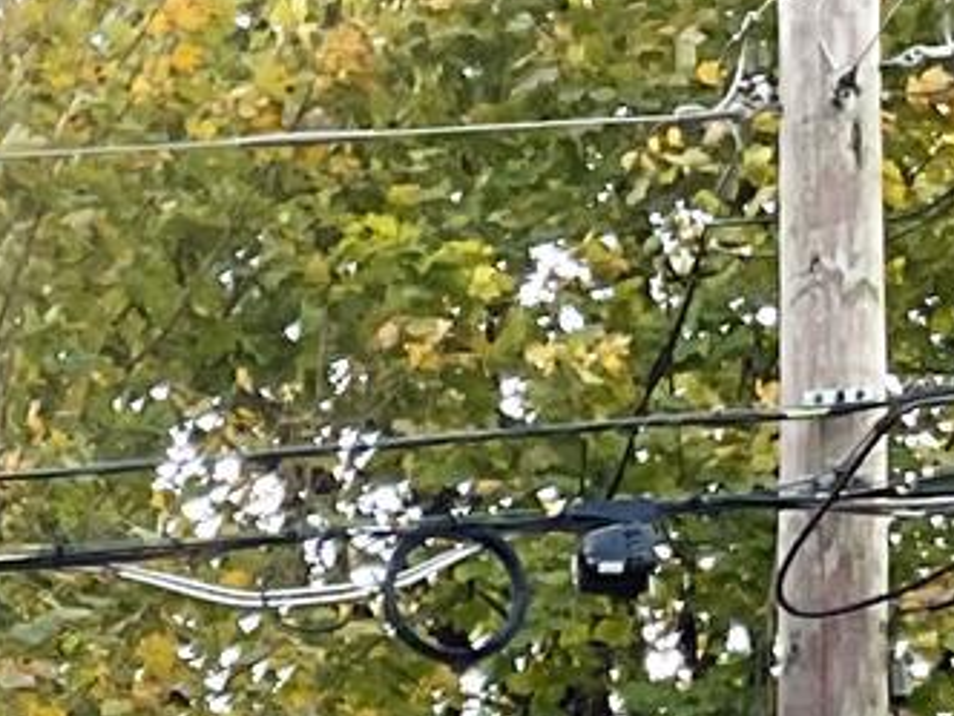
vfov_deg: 7.4
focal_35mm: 179
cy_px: 2056
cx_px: -1236
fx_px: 4933
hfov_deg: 9.9
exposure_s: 1/700
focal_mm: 3
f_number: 1.8
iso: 16
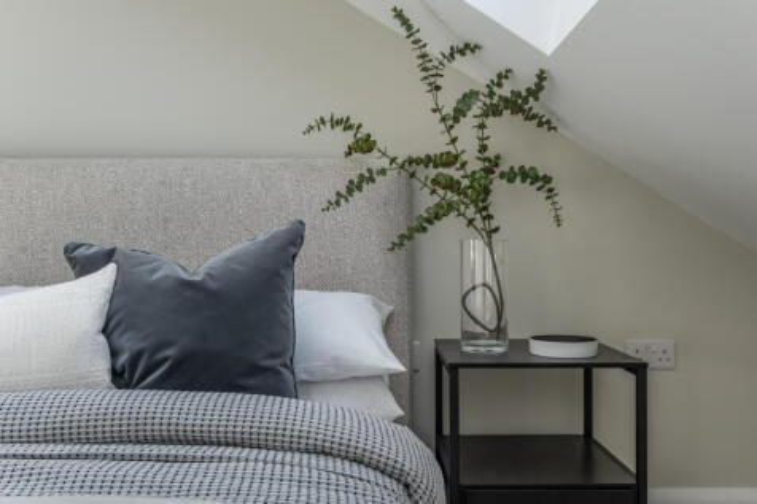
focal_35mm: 33
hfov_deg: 57.2
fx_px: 694
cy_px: 252
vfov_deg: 39.9
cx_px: 378
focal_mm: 22.3
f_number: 8
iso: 250
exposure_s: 1/125
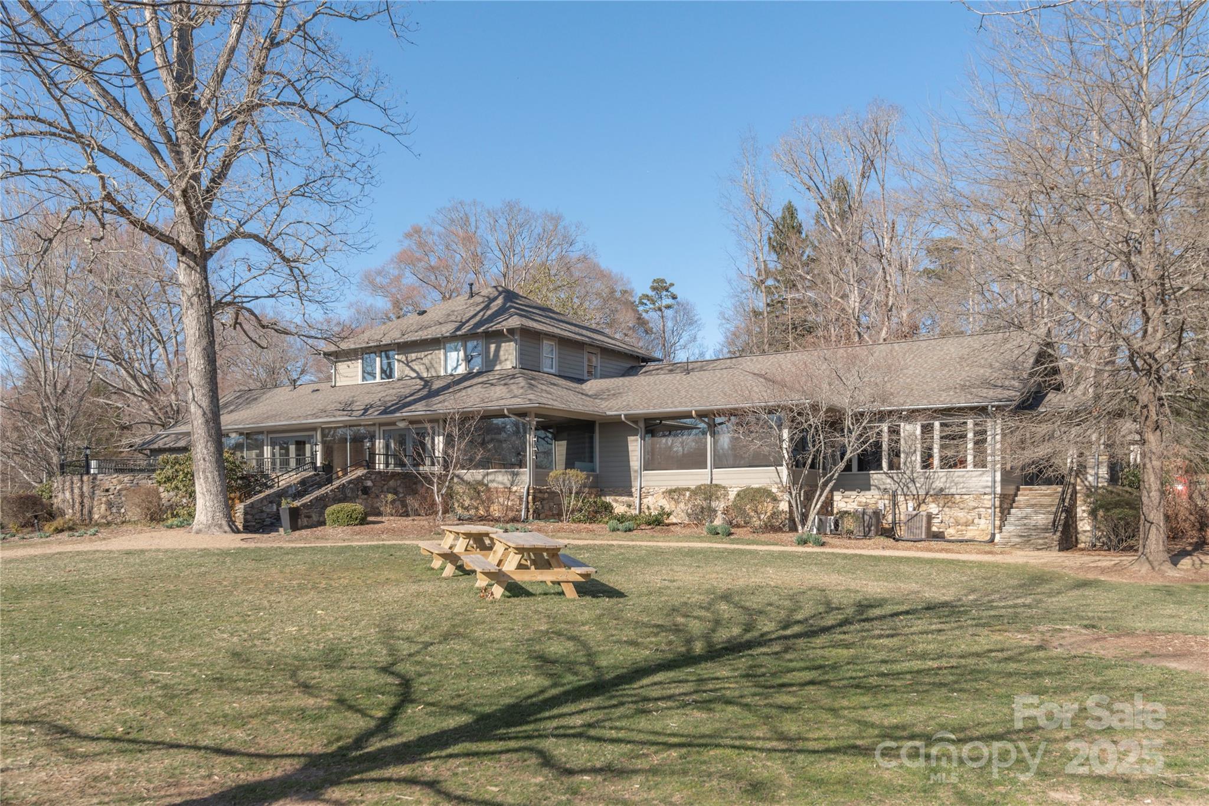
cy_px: 403
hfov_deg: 61.9
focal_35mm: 30
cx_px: 604
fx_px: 1008
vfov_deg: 43.6
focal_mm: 30
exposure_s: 1/3200
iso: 320
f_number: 7.1
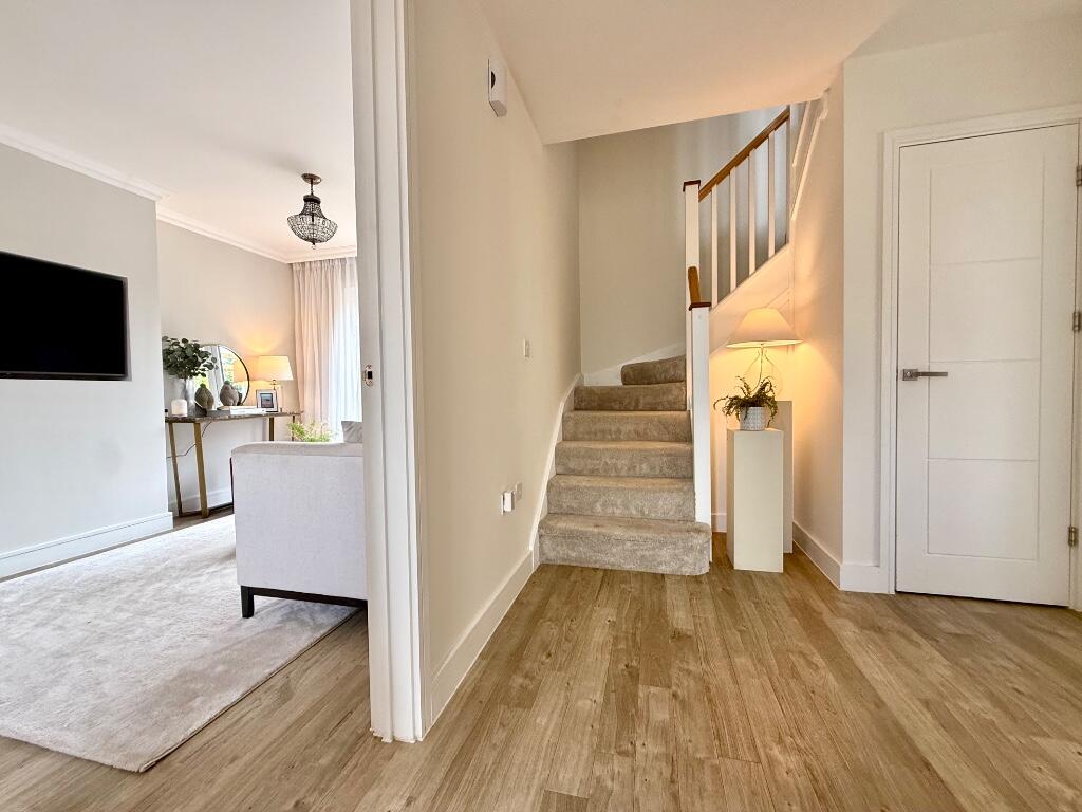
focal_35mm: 14
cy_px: 406
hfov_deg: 102.1
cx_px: 541
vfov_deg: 85.7
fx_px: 438
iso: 160
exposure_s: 1/99
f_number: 2.2
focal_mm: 2.22
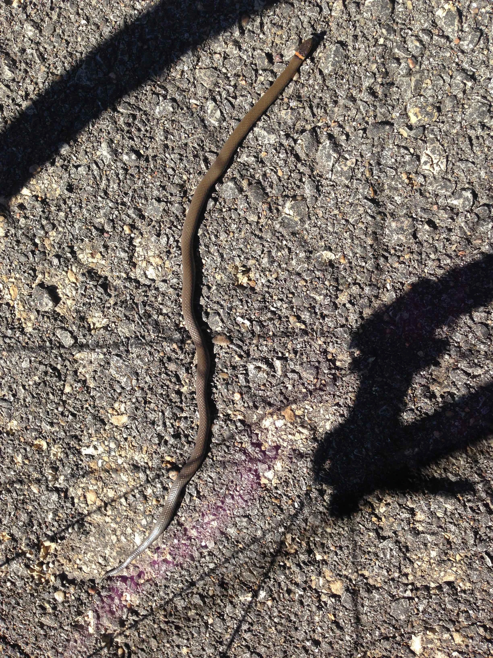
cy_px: 329
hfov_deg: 42.9
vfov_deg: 55.4
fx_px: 627
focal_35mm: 33
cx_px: 246
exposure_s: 1/861
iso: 50
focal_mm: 4.12
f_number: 2.4
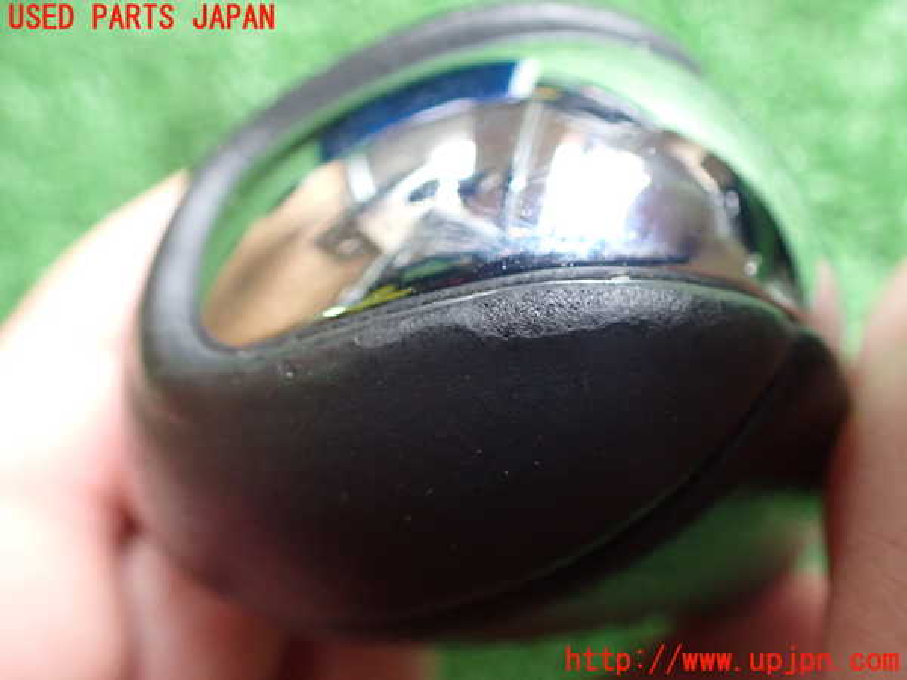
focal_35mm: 30
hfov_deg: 60.0
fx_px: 786
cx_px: 454
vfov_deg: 46.8
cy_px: 340
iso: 800
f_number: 2.3
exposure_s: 1/60
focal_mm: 5.4
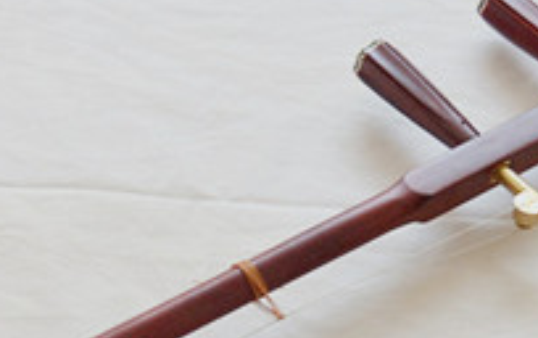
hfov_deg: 15.3
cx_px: 42
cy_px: 335
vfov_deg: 9.7
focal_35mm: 135
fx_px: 1975
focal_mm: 29
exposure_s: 1/100
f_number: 4.5
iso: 100
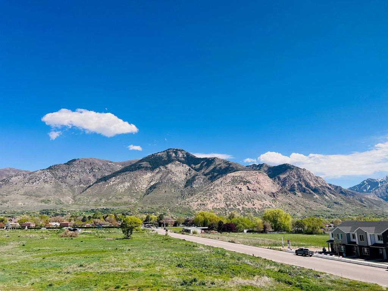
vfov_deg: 53.1
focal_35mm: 26
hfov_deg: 67.3
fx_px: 291
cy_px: 146
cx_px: 194
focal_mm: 5.7
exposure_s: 1/2915
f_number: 1.5
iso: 50
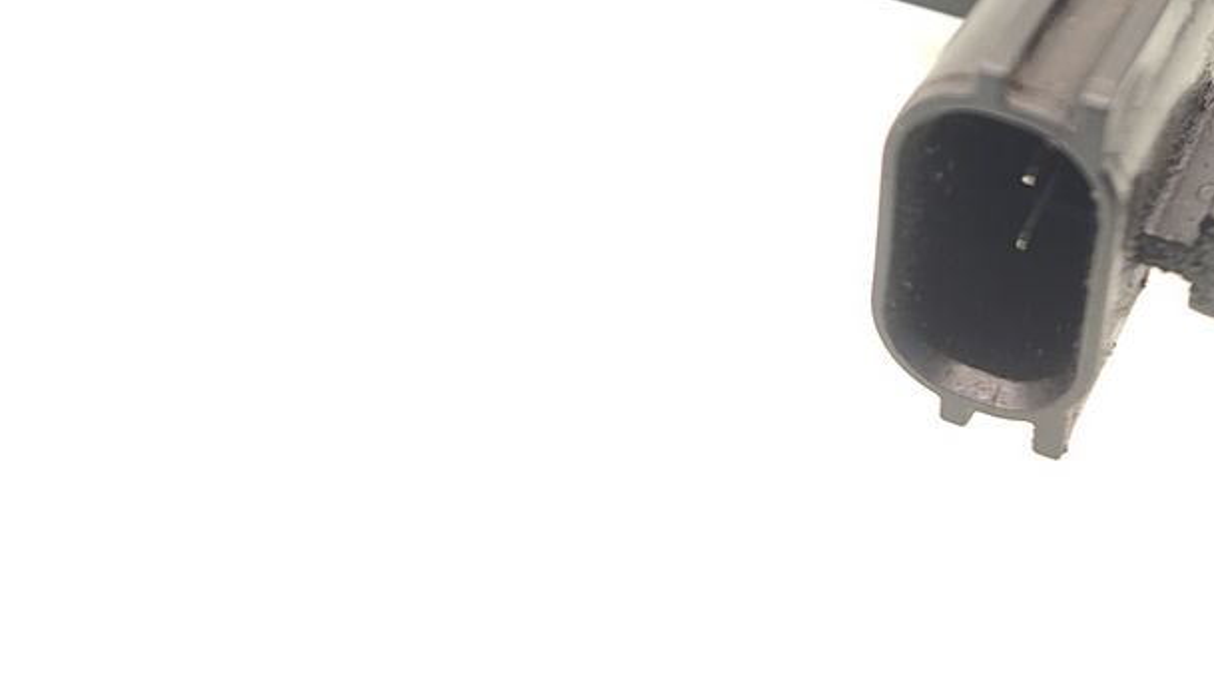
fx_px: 1770
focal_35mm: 55
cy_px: -209
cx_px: 1086
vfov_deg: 20.0
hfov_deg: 35.7
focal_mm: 5.89
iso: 250
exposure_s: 1/100
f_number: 1.89
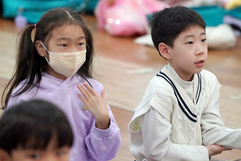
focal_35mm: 287
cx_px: 151
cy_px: 56
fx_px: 1921
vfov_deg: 4.8
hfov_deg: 7.2
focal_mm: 200
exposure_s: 1/250
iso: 2000
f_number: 4
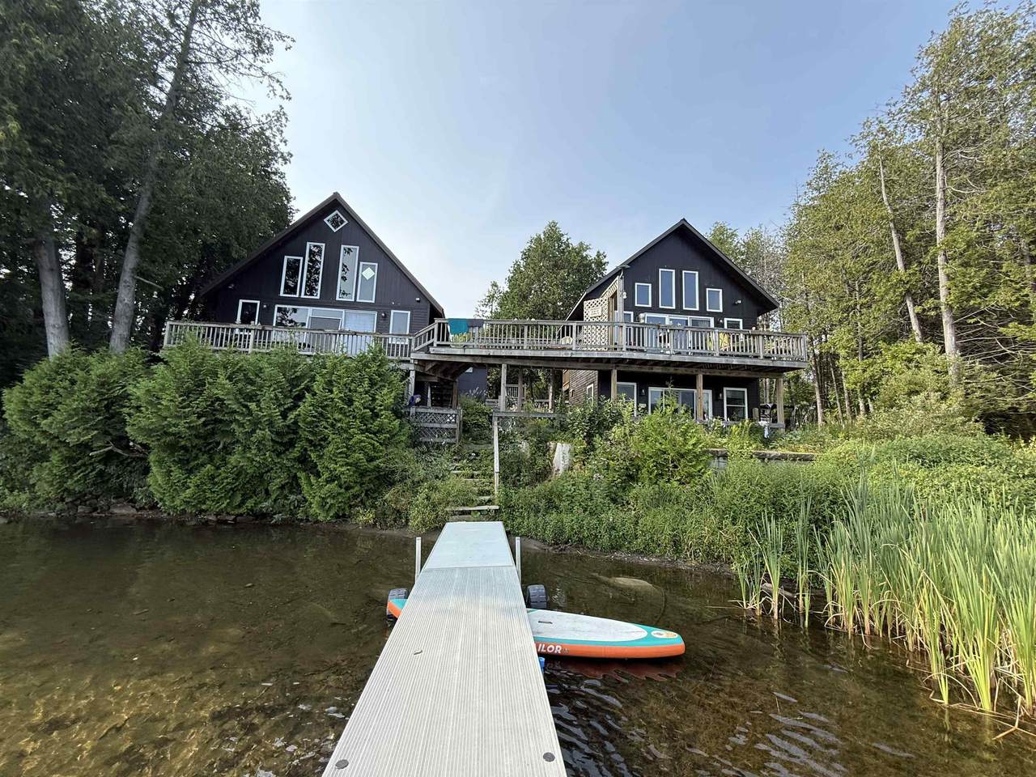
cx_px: 518
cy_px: 388
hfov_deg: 102.1
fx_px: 419
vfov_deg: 85.7
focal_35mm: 14
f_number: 2.2
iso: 64
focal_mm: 2.22
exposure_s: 1/664
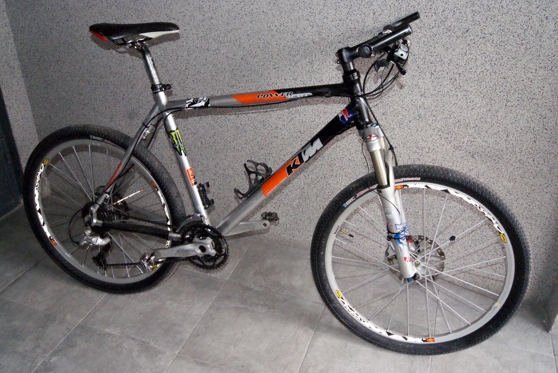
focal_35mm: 30
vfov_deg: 43.7
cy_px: 186
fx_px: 466
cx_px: 279
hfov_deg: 61.9
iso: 3200
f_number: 7.1
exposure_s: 1/160
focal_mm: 20
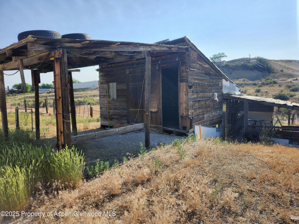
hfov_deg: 73.9
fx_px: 199
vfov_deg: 58.9
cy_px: 112
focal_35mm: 23
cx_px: 150
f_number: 1.8
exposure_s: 1/1542
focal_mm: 5.54
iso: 25
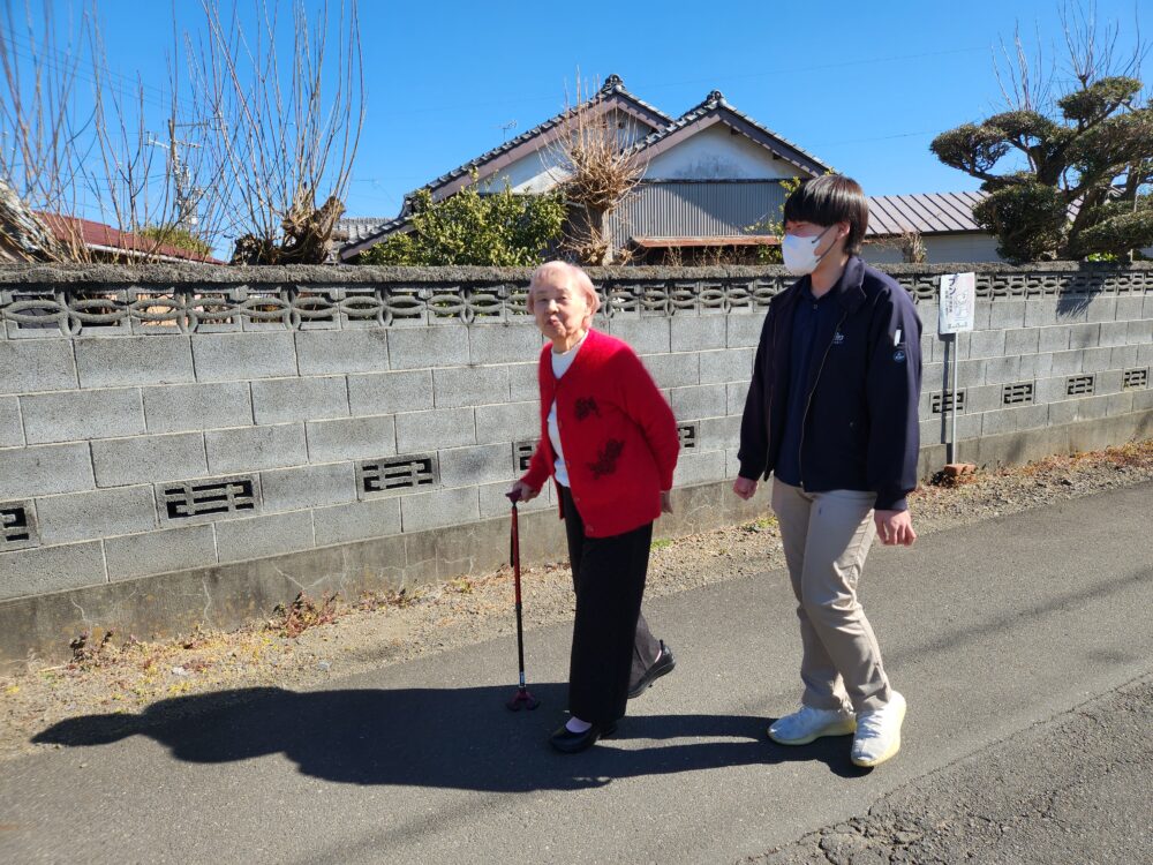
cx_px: 576
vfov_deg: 58.9
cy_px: 432
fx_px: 766
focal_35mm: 23
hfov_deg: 73.9
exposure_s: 1/934
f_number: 1.8
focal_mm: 5.4
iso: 20
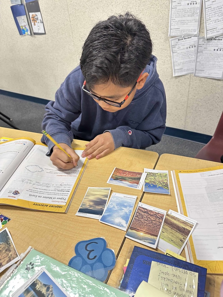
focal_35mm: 24
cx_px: 112
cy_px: 148
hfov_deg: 56.8
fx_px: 206
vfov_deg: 71.6
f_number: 1.78
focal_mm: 6.86
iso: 250
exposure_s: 1/60
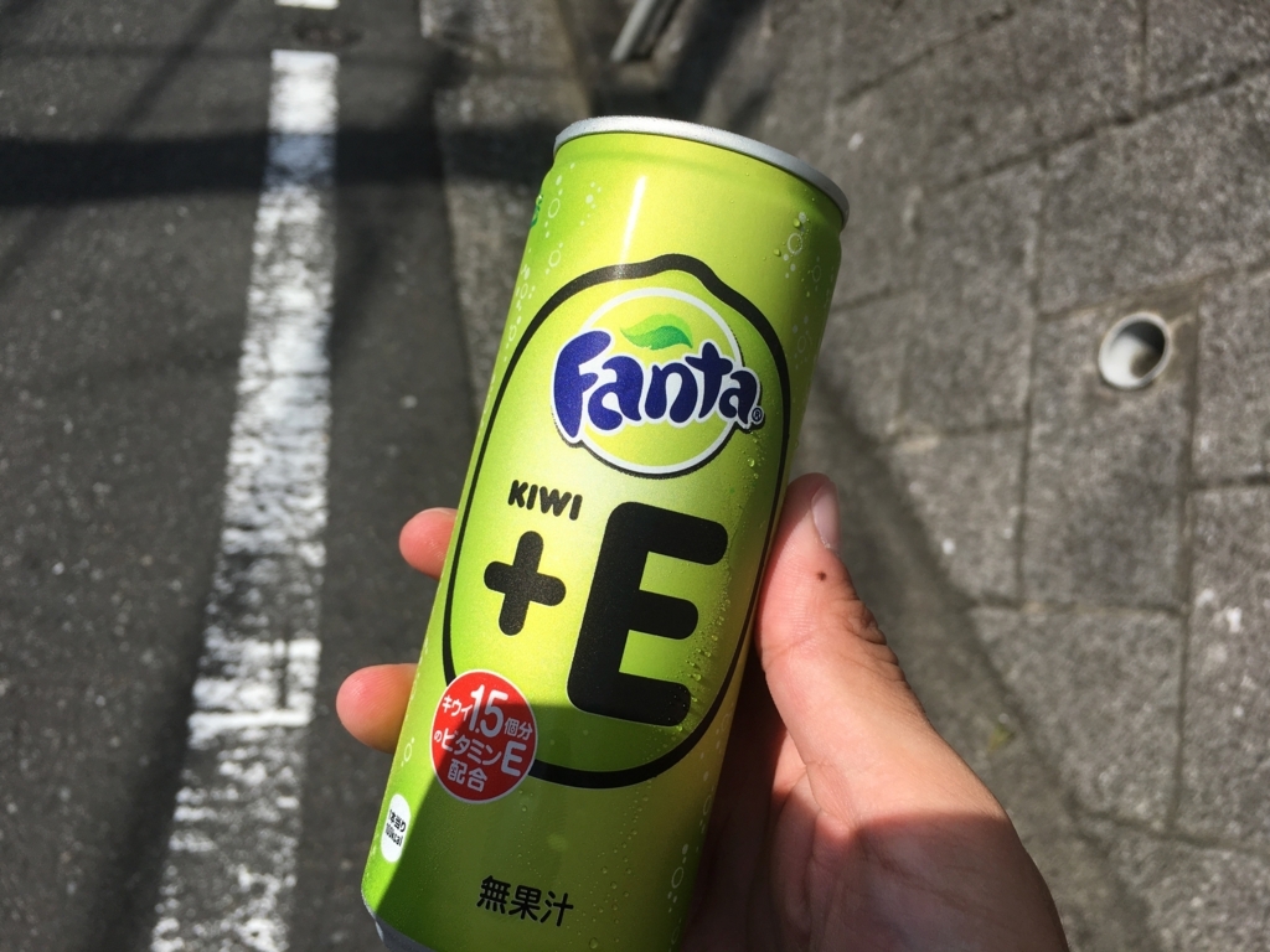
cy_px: 476
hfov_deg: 61.7
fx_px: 1064
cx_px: 635
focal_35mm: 29
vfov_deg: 48.2
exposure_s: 1/2481
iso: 25
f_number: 2.2
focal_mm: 4.15
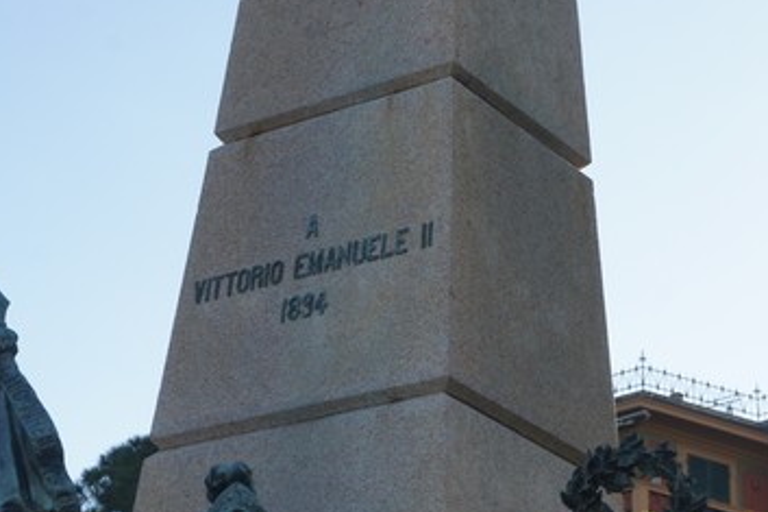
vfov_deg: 12.7
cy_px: 251
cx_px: 372
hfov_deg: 19.0
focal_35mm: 108
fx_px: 2295
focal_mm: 55
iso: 200
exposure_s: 1/250
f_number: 8
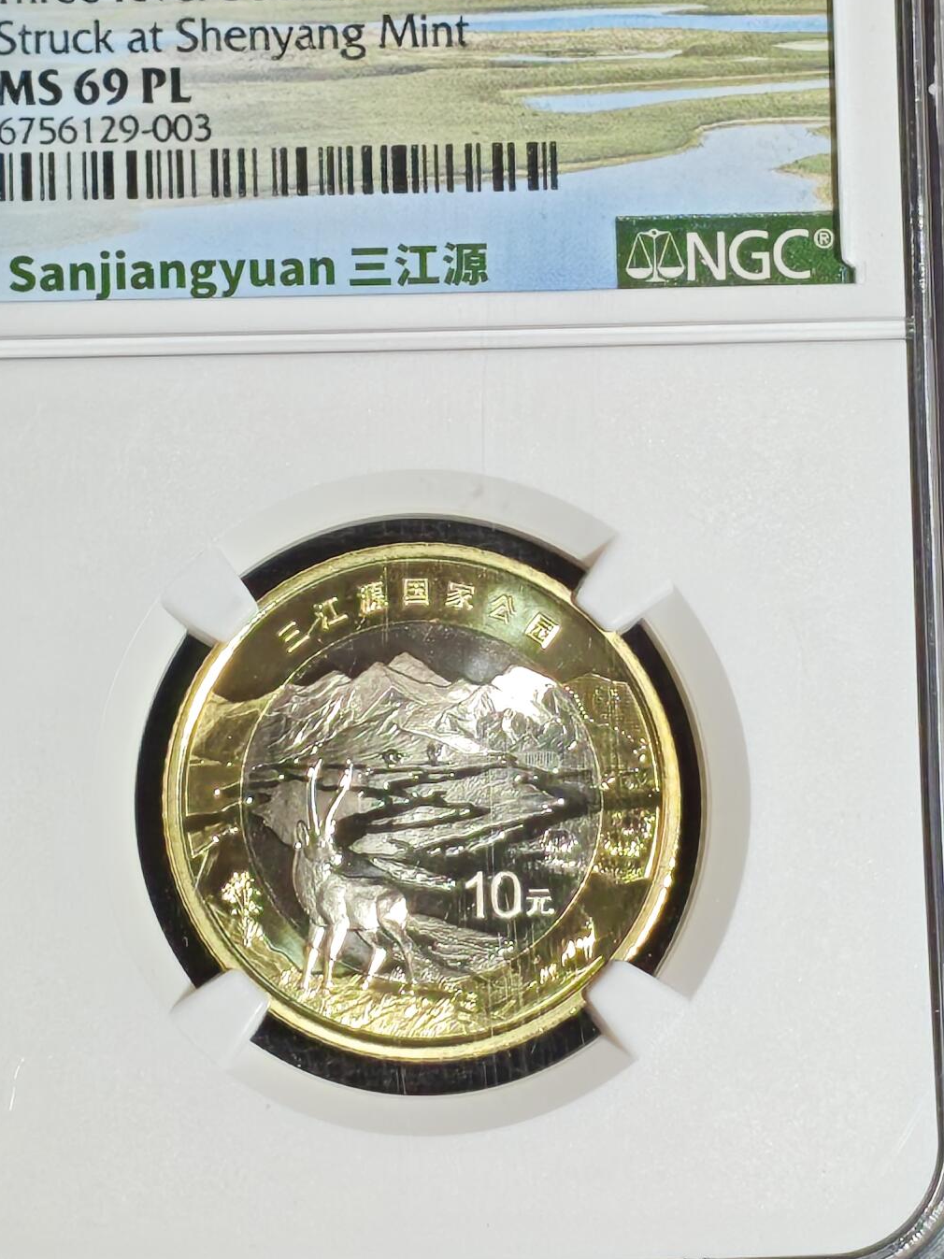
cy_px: 502
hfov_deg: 9.3
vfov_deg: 12.4
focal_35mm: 159
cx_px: 401
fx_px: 5782
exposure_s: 1/360
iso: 50
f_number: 1.5
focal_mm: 4.94
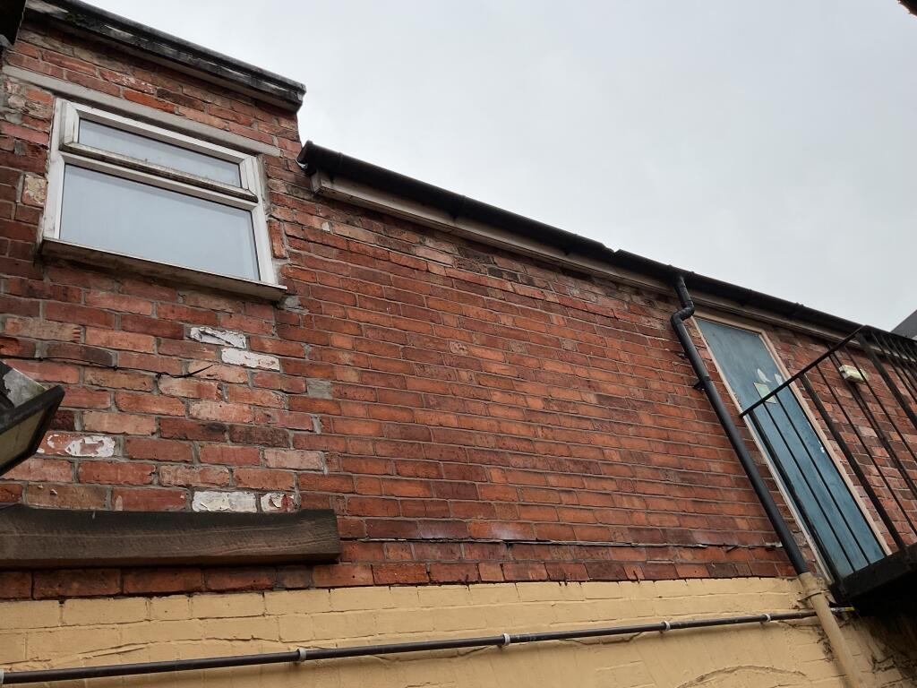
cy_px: 344
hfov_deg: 61.7
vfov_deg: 48.2
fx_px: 768
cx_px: 458
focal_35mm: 29
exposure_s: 1/509
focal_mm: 3
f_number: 1.8
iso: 16
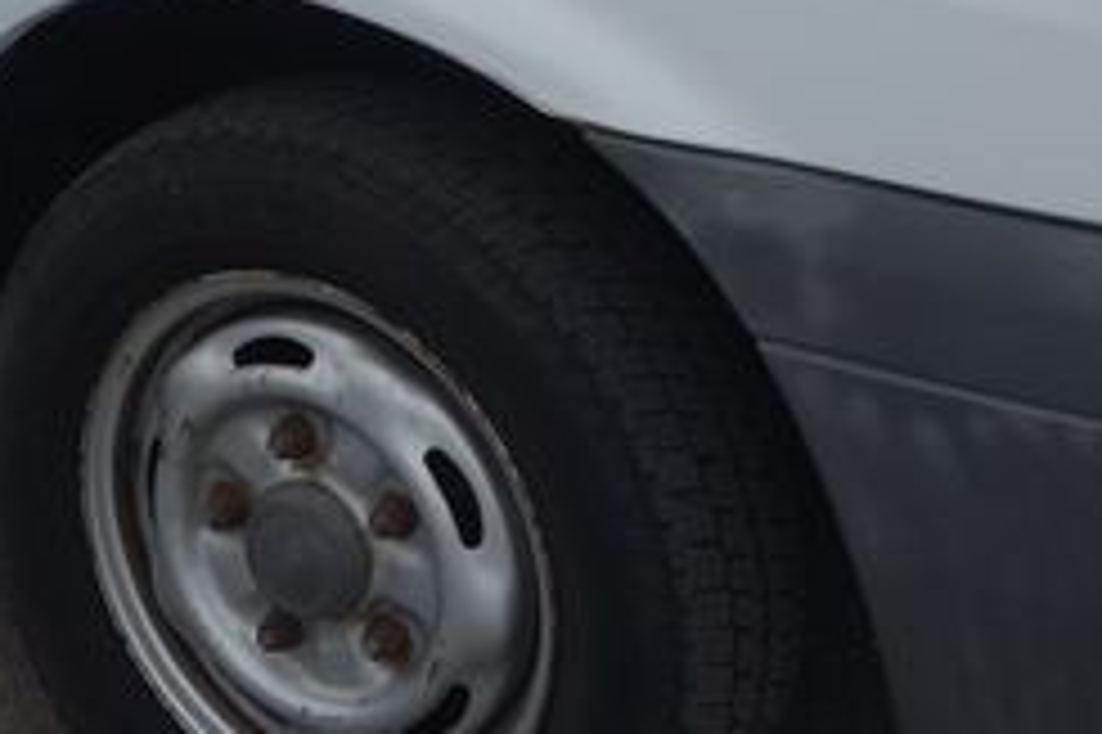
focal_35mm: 117
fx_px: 3579
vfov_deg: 11.2
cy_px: -430
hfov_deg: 17.1
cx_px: -22
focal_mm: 10.4
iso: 125
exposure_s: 1/800
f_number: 4
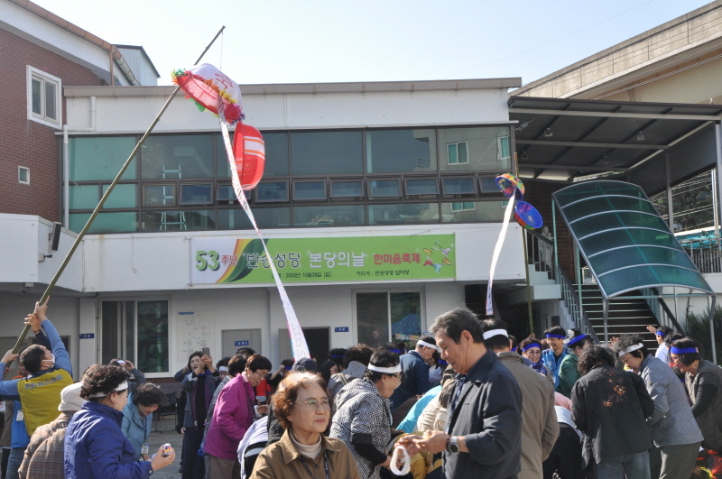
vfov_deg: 26.4
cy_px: 240
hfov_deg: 38.9
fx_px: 1021
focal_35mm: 51
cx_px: 361
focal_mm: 34
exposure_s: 1/125
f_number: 11
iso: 200
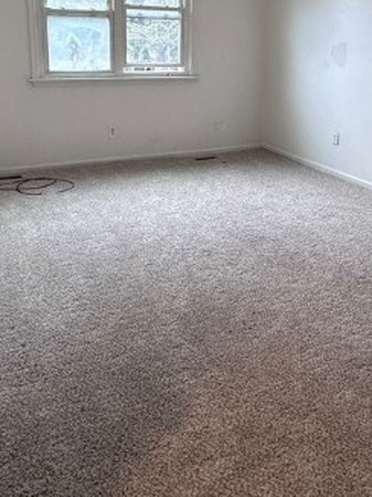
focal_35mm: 33
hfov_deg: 42.9
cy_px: 145
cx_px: 191
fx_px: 473
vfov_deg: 53.7
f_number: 2.2
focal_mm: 2.22
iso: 200
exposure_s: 1/120
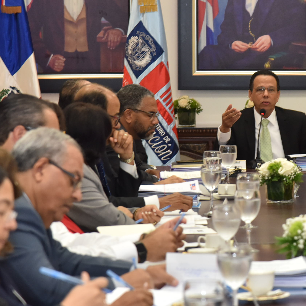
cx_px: 238
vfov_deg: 7.9
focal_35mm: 222
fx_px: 2220
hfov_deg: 7.9
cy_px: 134
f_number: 5.6
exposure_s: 1/100
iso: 2000
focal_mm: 120
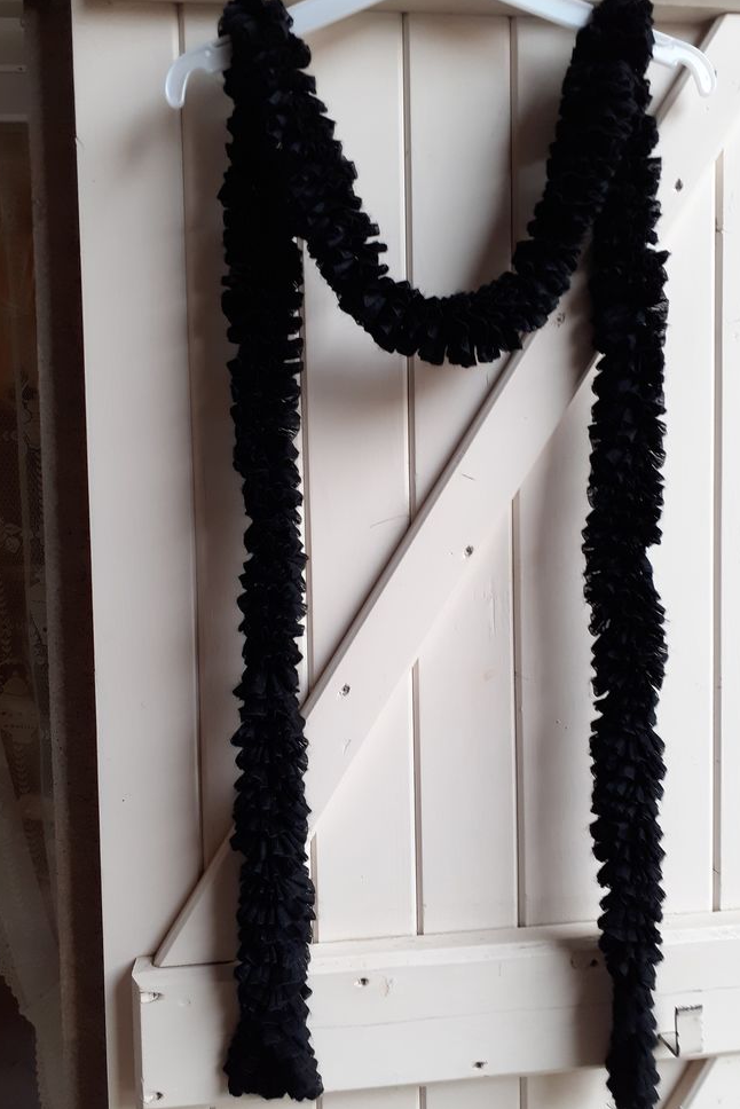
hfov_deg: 45.0
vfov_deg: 63.6
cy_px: 550
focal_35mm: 29
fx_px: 893
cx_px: 396
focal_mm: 3.6
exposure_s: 1/50
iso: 64
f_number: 1.9
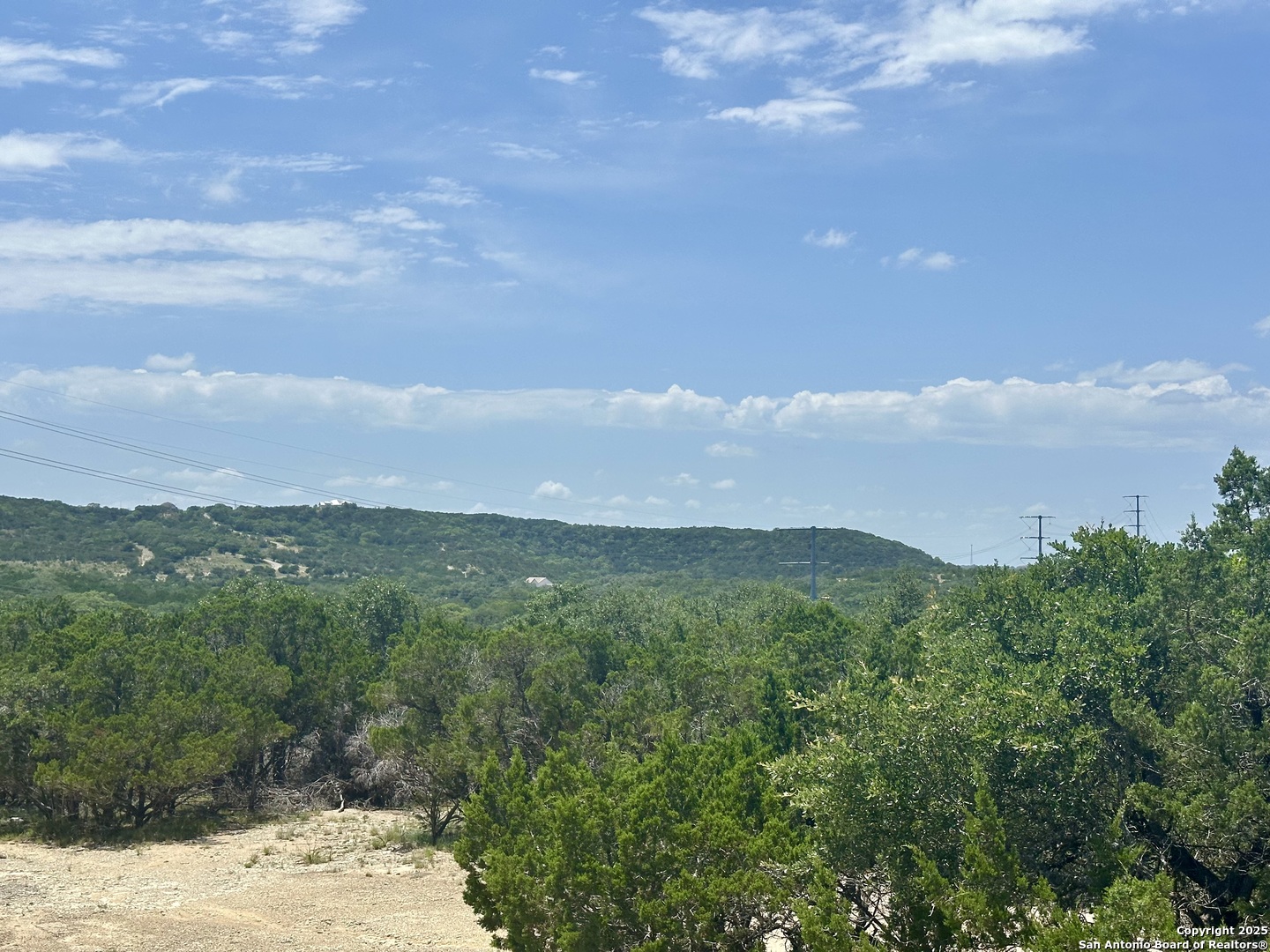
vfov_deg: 30.3
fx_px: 1761
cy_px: 476
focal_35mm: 48
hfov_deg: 39.7
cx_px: 635
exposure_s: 1/7092
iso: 64
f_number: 1.78
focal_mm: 6.86
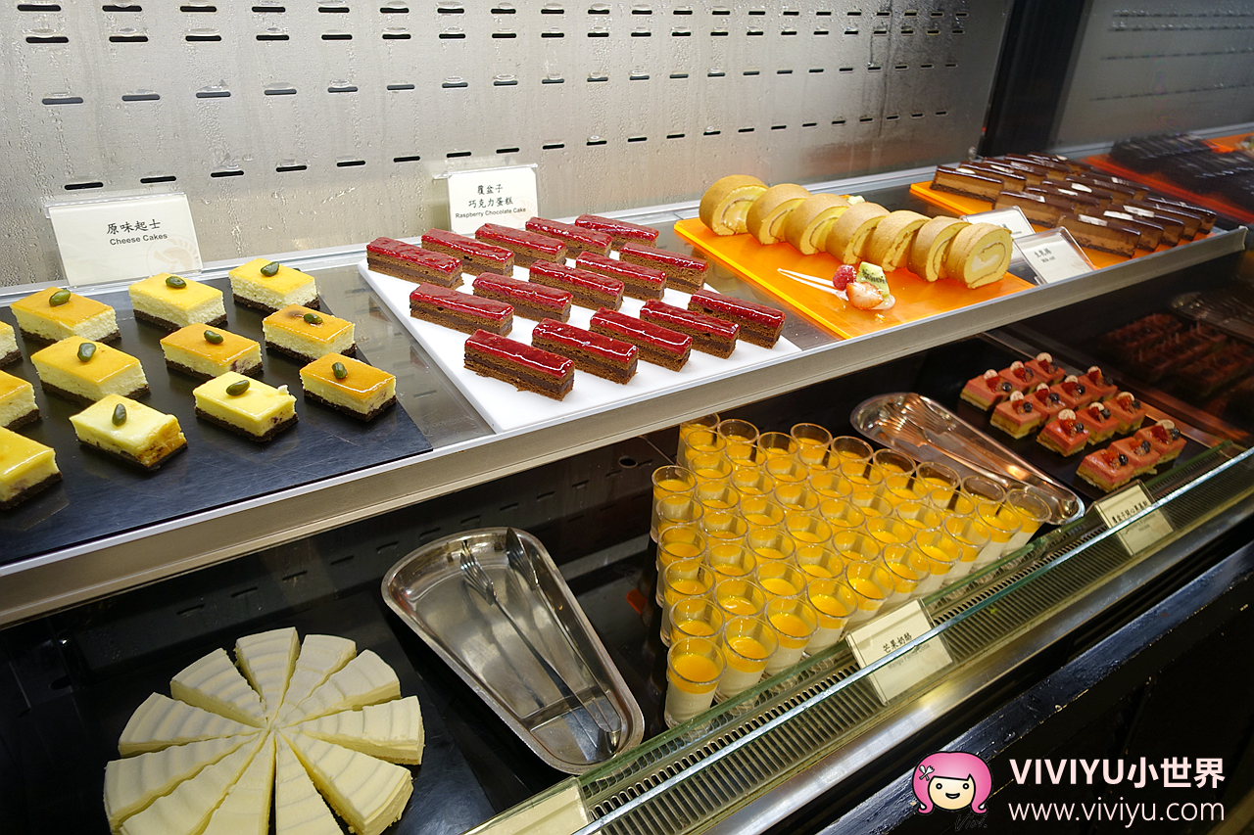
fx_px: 836
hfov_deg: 73.8
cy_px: 418
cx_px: 627
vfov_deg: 53.1
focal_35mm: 24
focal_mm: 8.8
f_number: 2.2
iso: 125
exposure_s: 1/30
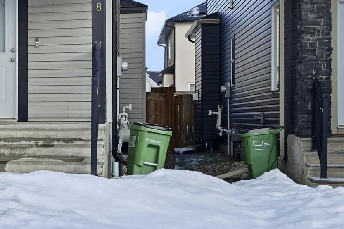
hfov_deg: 23.1
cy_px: -27
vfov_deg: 17.2
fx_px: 730
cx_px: -122
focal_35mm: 76
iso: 100
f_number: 8
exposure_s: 1/640
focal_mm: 25.5
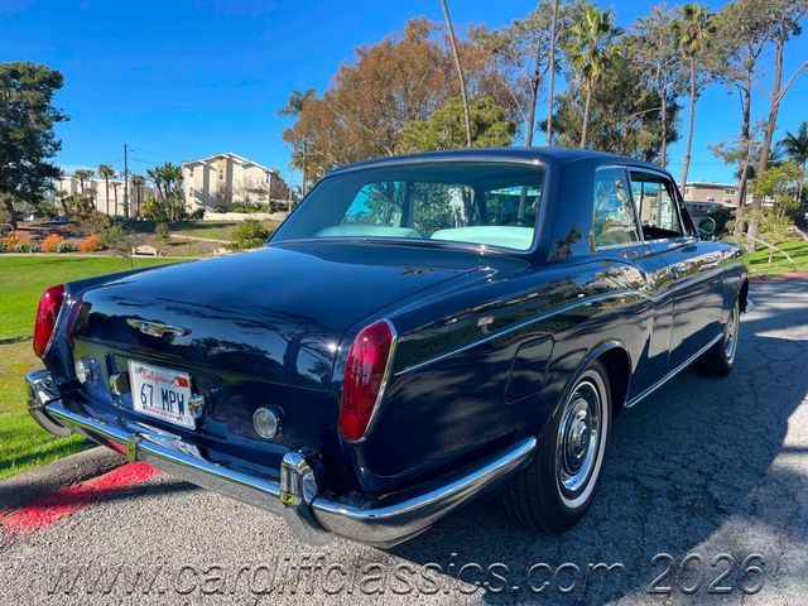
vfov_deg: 53.1
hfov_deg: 67.3
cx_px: 404
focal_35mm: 26
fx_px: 607
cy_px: 303
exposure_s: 1/1289
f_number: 1.6
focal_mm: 4.2
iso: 32
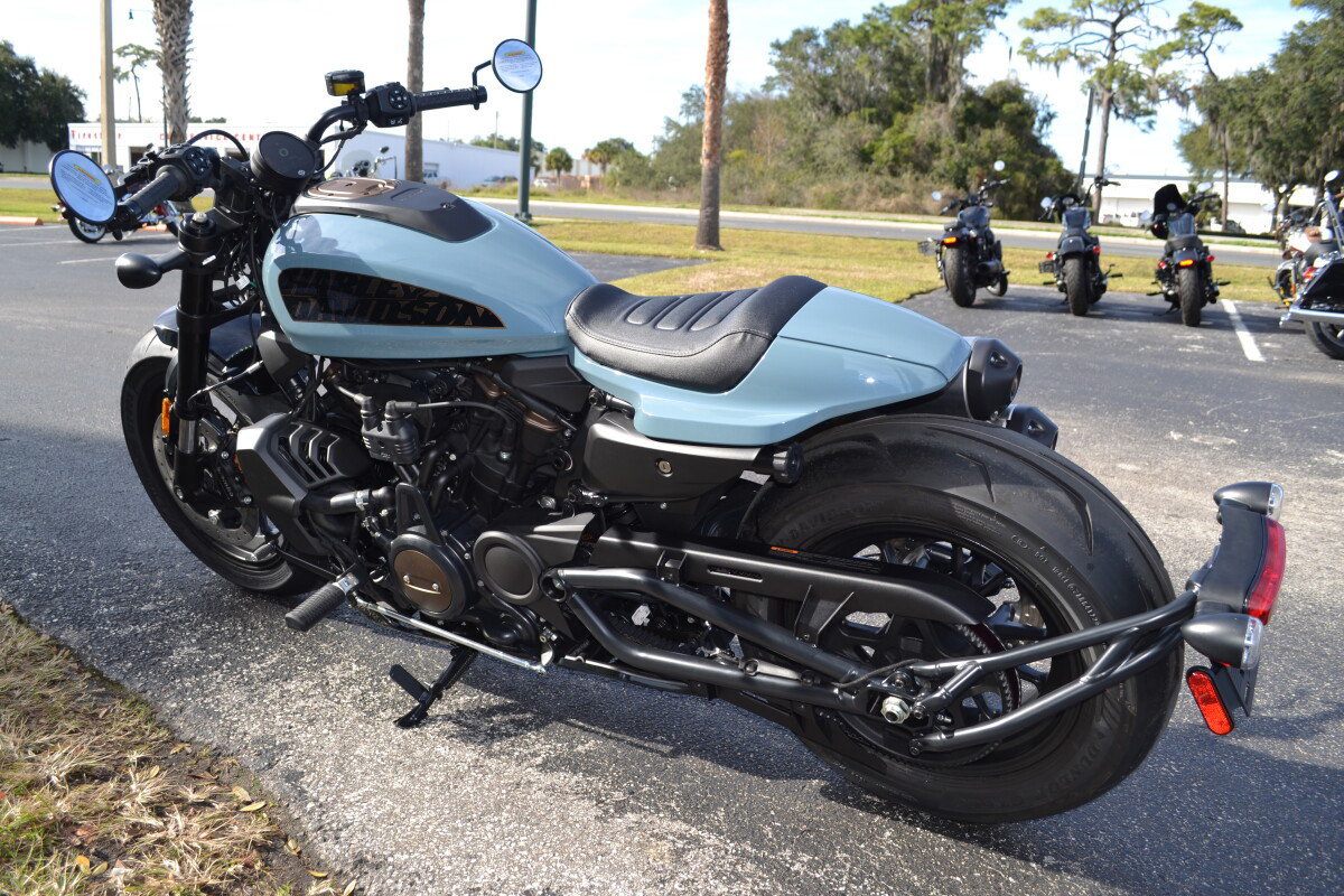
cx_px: 672
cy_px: 448
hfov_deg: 61.9
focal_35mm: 30
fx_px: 1120
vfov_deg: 43.6
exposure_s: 1/200
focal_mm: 20
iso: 100
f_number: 5.6
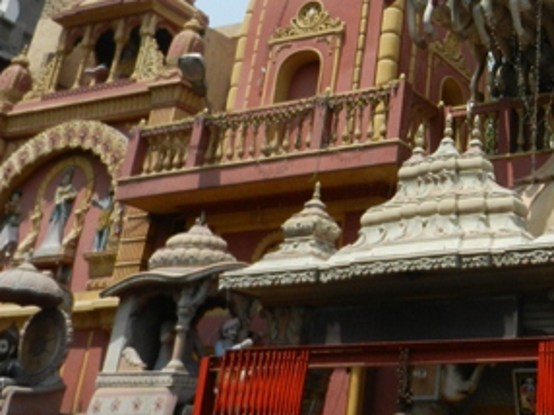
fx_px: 895
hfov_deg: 31.7
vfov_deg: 25.1
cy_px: 23
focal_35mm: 56
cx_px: 556
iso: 160
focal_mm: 4.5
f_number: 3.5
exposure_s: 1/1600
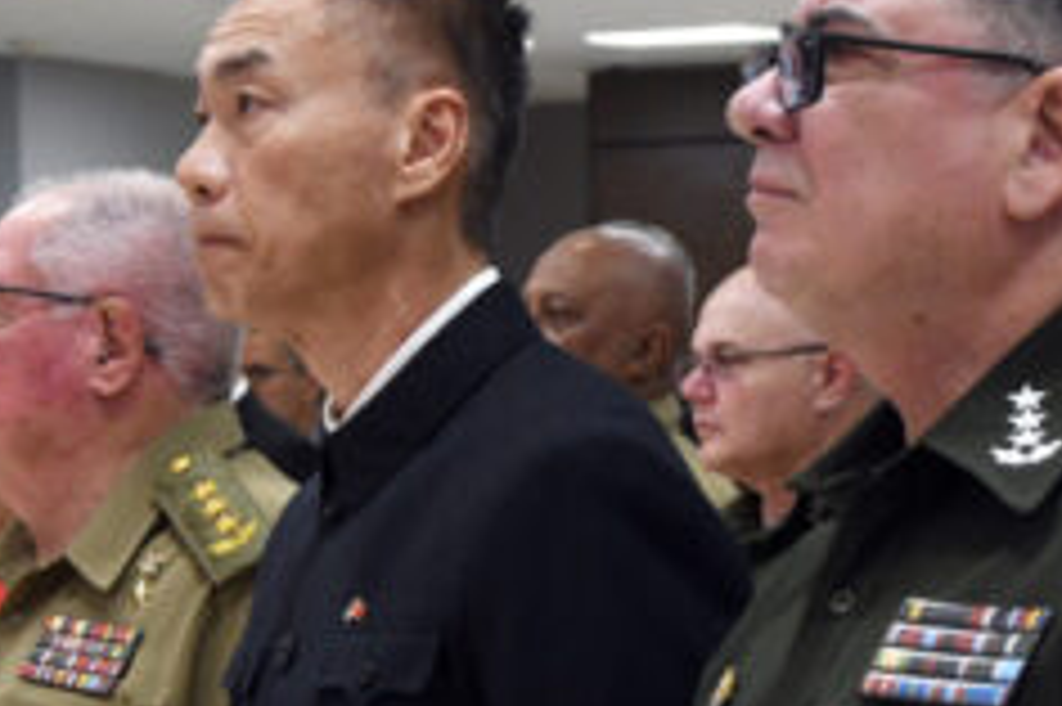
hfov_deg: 12.7
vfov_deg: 8.5
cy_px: 436
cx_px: 342
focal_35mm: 161
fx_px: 4746
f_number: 11
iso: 3200
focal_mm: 62
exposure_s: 1/100
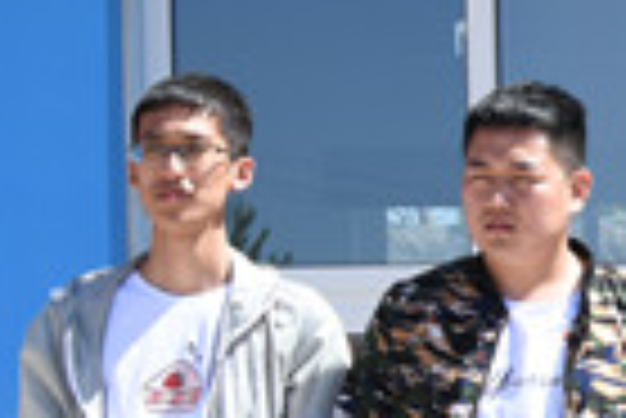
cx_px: 1175
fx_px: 3258
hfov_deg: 10.3
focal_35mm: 187
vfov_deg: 7.3
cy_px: 373
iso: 400
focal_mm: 29
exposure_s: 1/400
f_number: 10
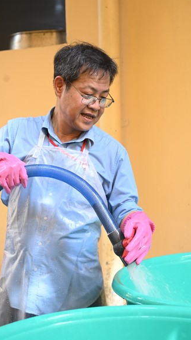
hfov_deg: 17.7
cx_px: 96
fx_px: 613
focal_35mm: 68
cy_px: 168
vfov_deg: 31.0
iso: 1250
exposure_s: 1/400
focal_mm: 58
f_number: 4
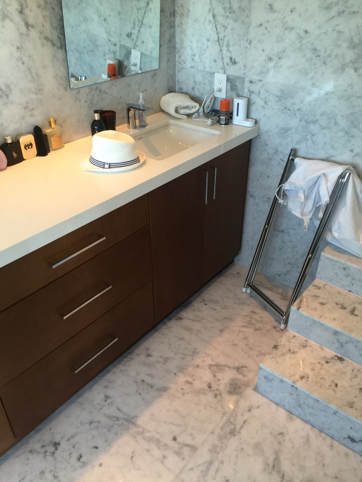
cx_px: 181
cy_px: 241
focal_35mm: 29
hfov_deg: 48.2
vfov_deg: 61.7
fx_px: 404
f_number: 2.2
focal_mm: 4.15
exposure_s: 1/15
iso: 50
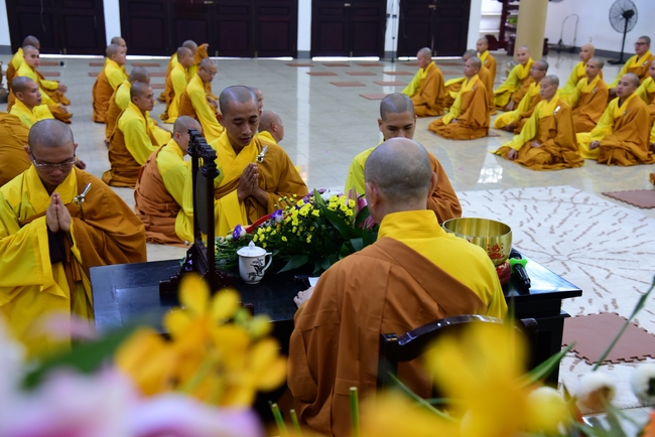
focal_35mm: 46
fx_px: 837
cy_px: 218
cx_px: 328
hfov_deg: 42.7
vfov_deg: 29.3
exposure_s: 1/50
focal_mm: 46
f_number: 4.5
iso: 1600
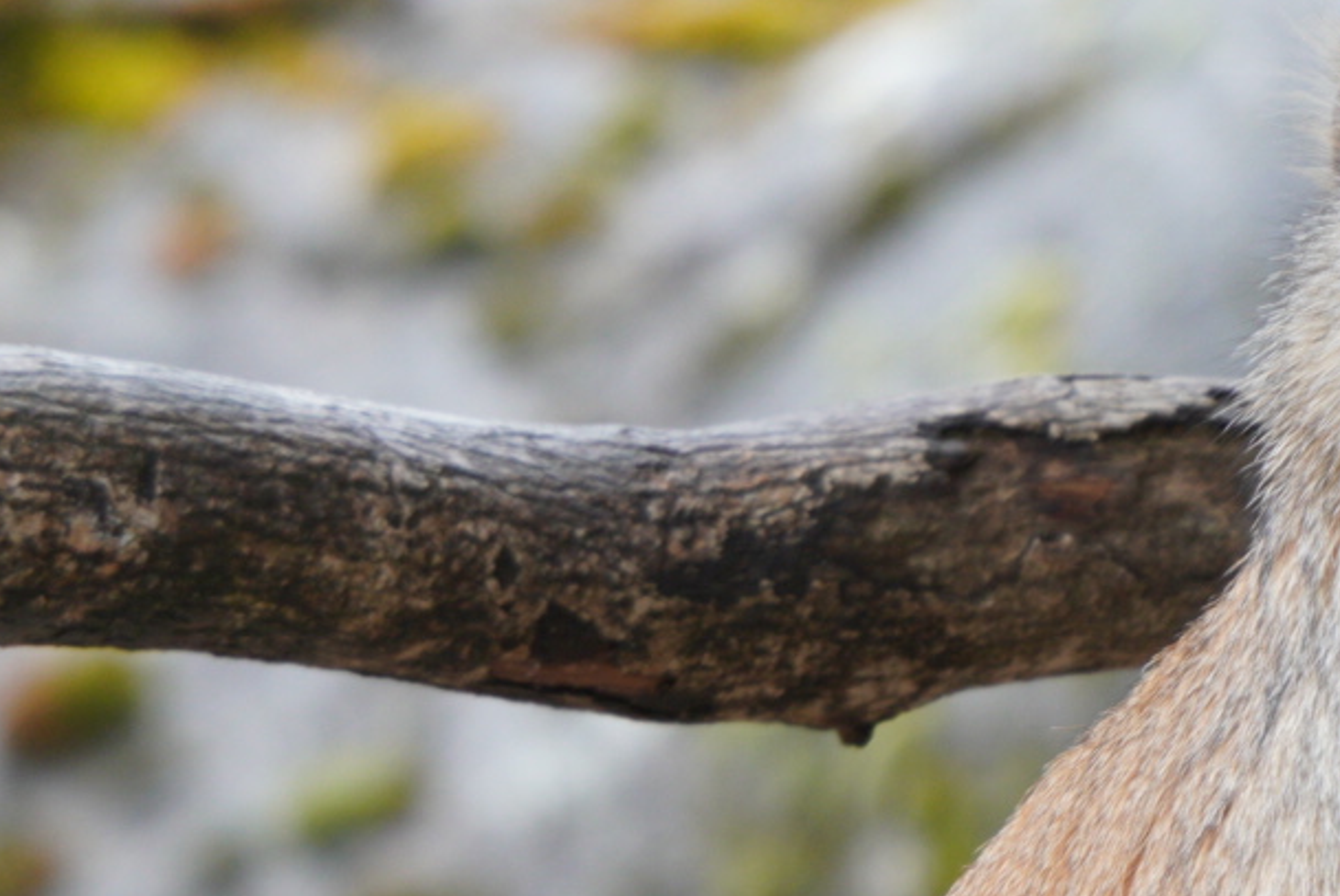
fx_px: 88910
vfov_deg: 0.6
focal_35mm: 2387
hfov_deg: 0.9
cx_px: 1567
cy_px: 909
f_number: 9
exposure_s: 1/40
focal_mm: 600
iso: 500
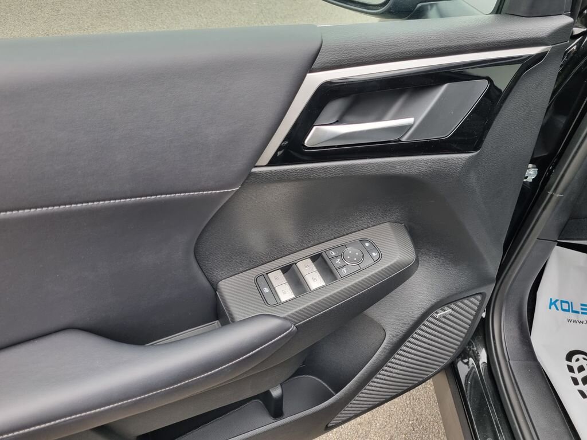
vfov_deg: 53.1
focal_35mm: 26
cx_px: 294
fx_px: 441
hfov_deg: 67.3
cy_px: 220
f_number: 1.8
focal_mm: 5.4
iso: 160
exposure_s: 1/100
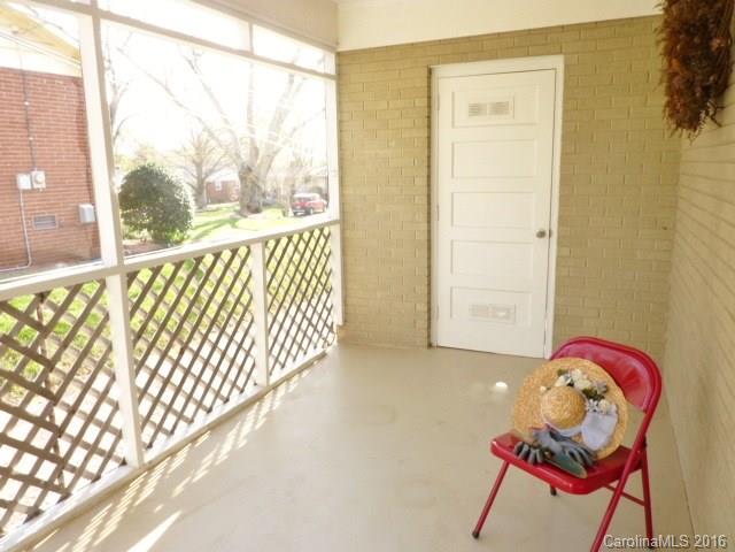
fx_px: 531
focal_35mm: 25
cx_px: 368
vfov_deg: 54.9
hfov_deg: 69.4
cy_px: 276
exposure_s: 1/40
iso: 80
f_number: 3.3
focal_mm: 4.1
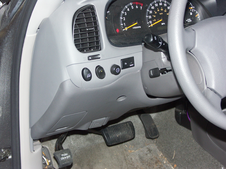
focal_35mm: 67
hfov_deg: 29.0
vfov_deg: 21.9
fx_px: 437
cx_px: 113
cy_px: 84
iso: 200
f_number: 3.2
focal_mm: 16.75
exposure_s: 1/60
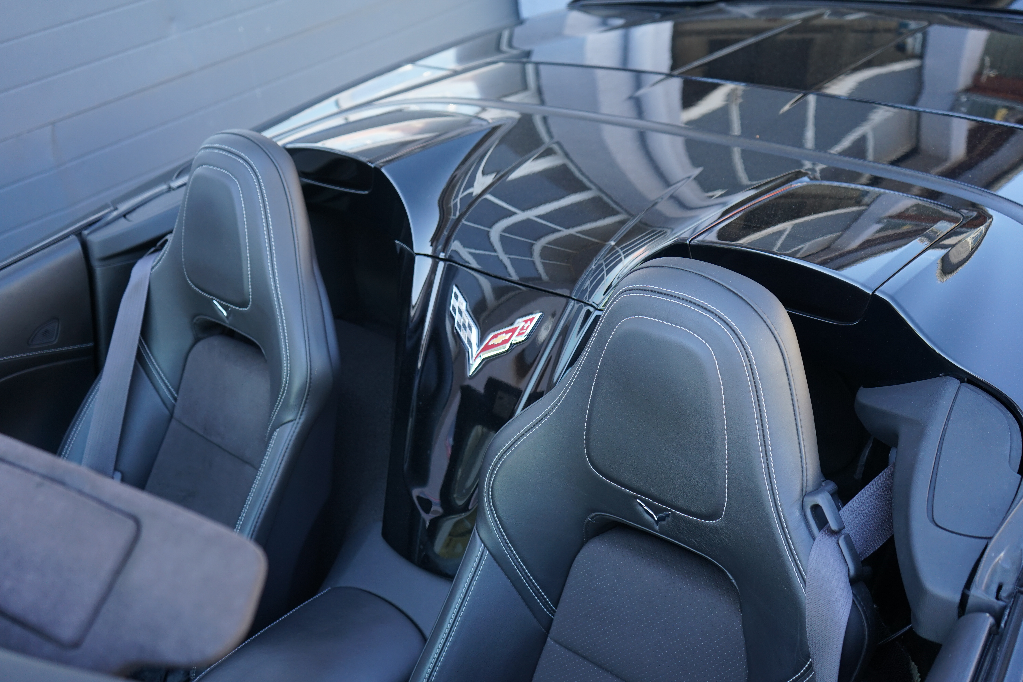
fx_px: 1023
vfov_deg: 36.9
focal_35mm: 36
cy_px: 341
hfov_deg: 53.1
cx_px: 512
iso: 400
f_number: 4
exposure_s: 1/160
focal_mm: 36
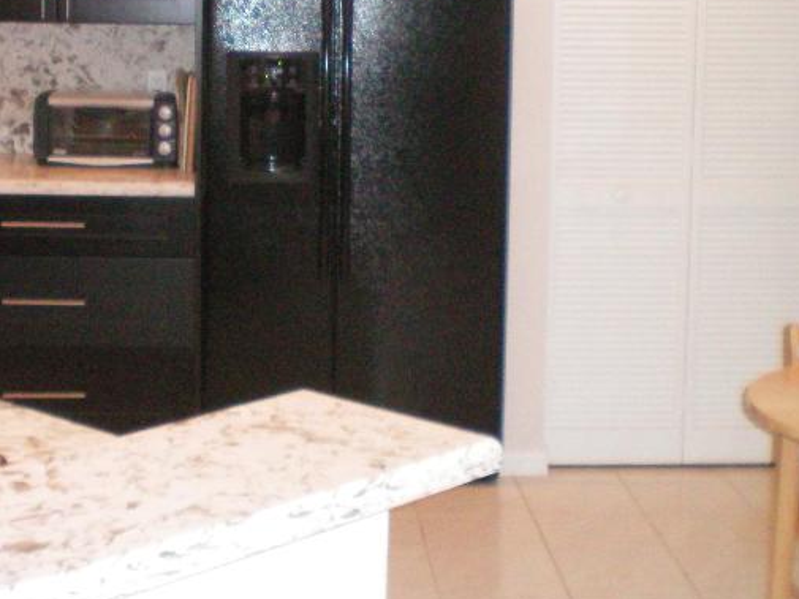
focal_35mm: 77
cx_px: 429
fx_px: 1778
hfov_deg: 25.3
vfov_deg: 18.9
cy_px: 77
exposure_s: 1/60
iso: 400
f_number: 3.1
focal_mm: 6.3
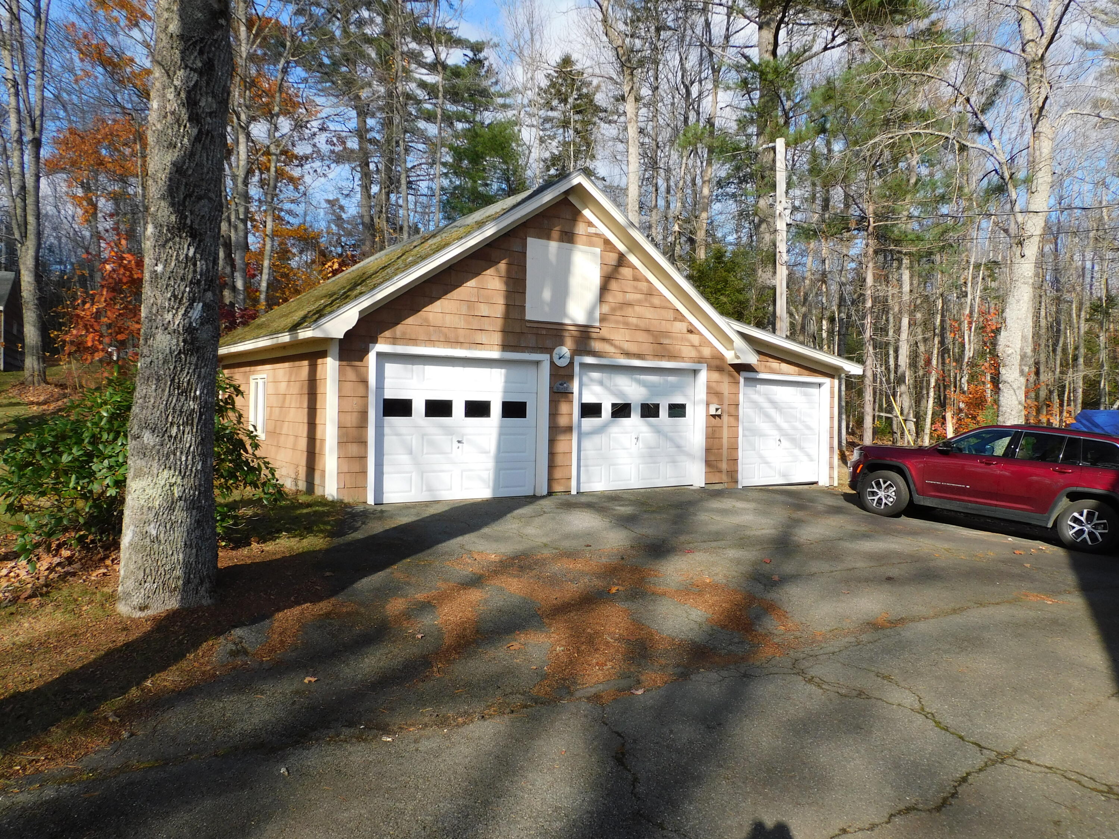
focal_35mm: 24
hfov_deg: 71.6
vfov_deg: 56.8
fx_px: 776
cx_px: 560
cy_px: 420
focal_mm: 4.3
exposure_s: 1/800
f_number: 3.3
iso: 125
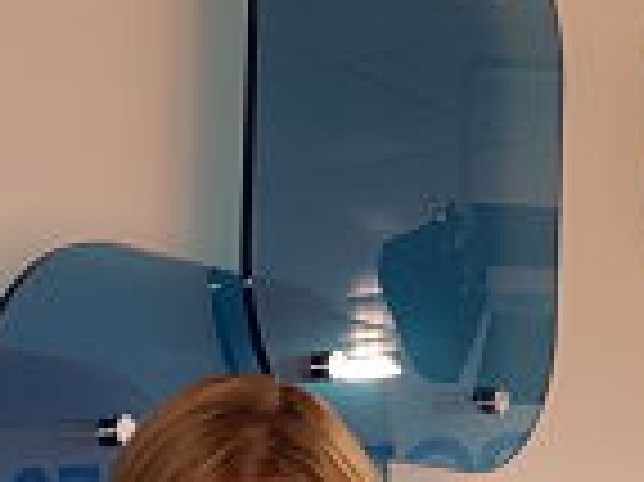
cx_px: -173
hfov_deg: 15.6
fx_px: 2249
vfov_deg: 11.7
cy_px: 741
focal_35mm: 121
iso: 80
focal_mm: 4.2
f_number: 1.7
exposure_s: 1/50
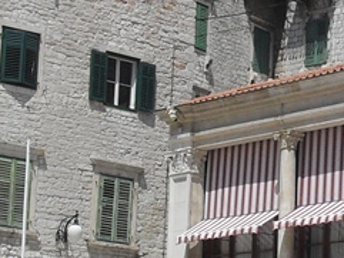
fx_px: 1442
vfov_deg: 10.2
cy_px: 162
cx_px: 462
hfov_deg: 13.1
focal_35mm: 145
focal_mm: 6.3
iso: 100
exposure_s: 1/500
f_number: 8.4
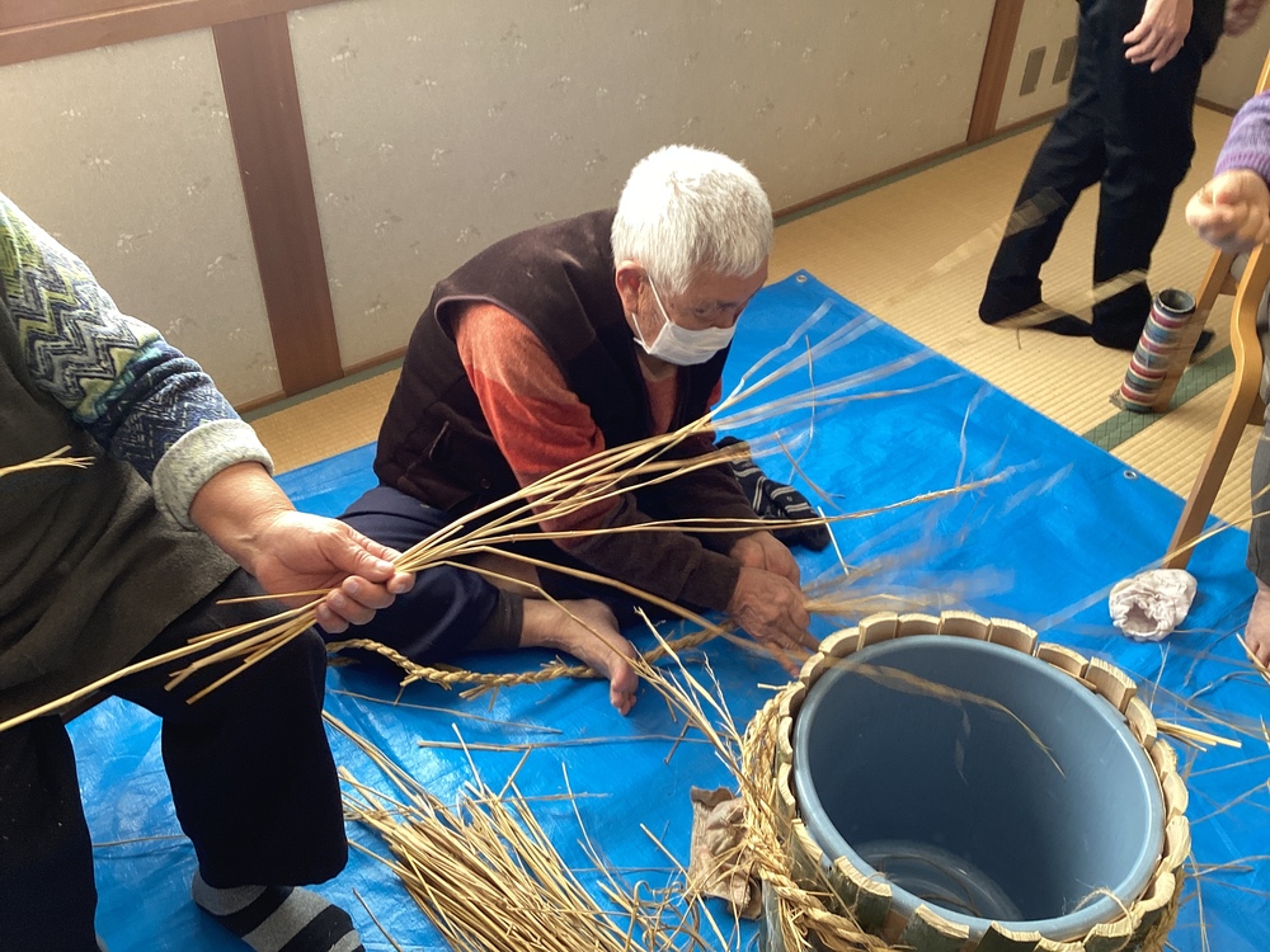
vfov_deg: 45.4
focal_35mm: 31
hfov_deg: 58.4
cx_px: 635
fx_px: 1137
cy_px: 476
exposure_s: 1/50
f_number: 2.4
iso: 64
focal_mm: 3.3
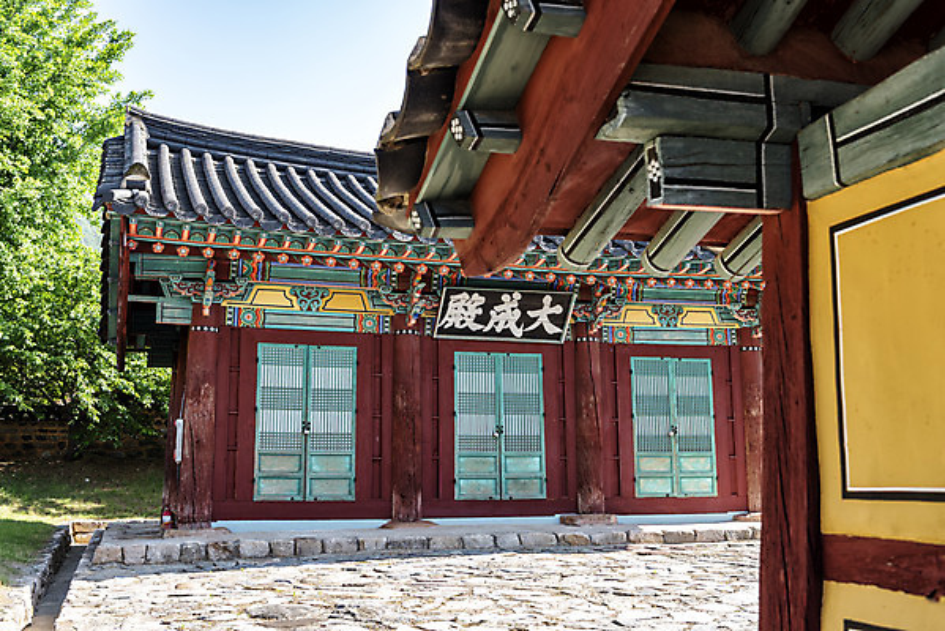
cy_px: 316
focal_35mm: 40
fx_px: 1050
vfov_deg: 33.4
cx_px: 472
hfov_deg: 48.4
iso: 100
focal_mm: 40
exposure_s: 1/125
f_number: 5.6
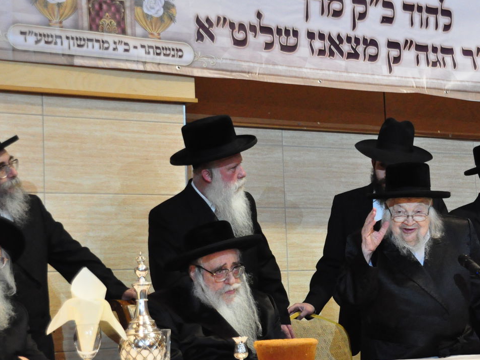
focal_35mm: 85
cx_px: 329
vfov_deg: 17.4
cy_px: 161
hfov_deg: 22.9
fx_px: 1179
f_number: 4.8
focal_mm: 40
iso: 3200
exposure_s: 1/125
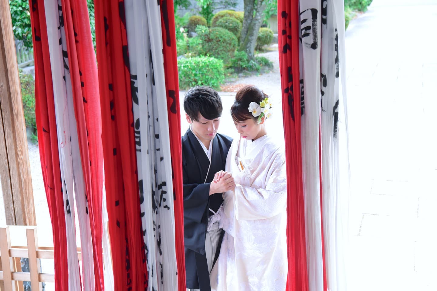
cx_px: 218
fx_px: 704
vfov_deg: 23.4
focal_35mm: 58
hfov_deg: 34.5
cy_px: 146
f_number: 7.1
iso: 2000
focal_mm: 58
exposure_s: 1/200
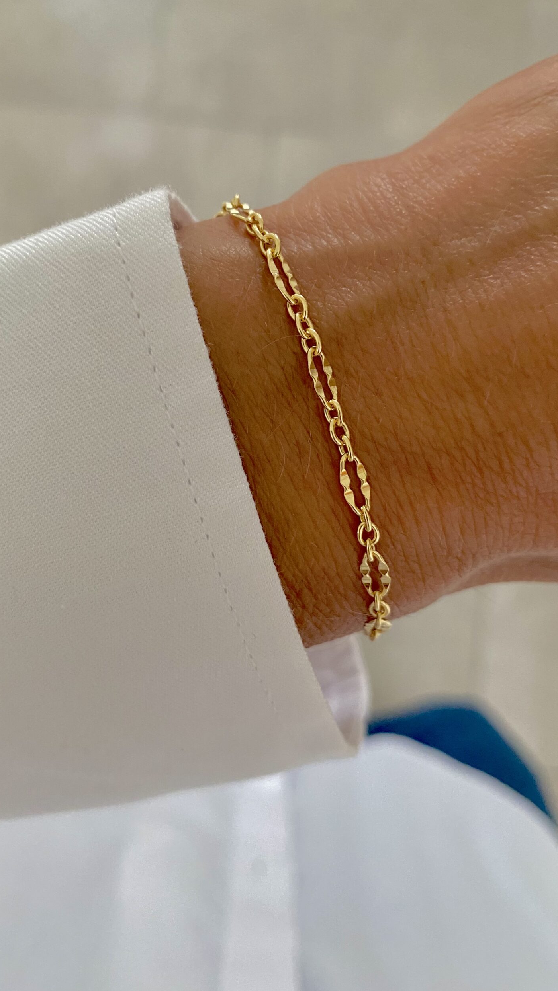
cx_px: 266
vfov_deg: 67.9
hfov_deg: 41.5
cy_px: 489
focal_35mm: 28
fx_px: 736
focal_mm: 4.25
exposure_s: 1/60
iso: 320
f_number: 1.8
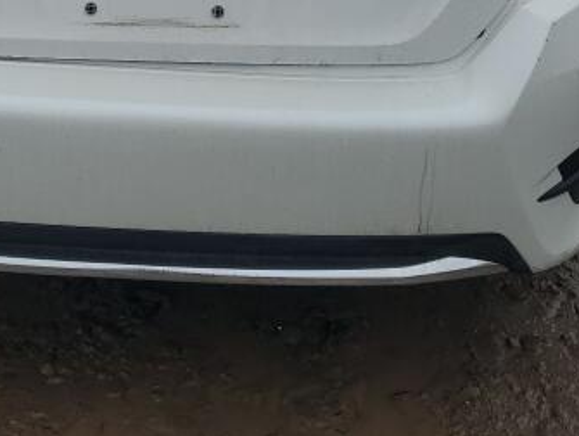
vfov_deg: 22.0
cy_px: -76
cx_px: 145
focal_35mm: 62
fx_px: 1038
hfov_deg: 30.6
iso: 50
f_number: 1.5
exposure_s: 1/588
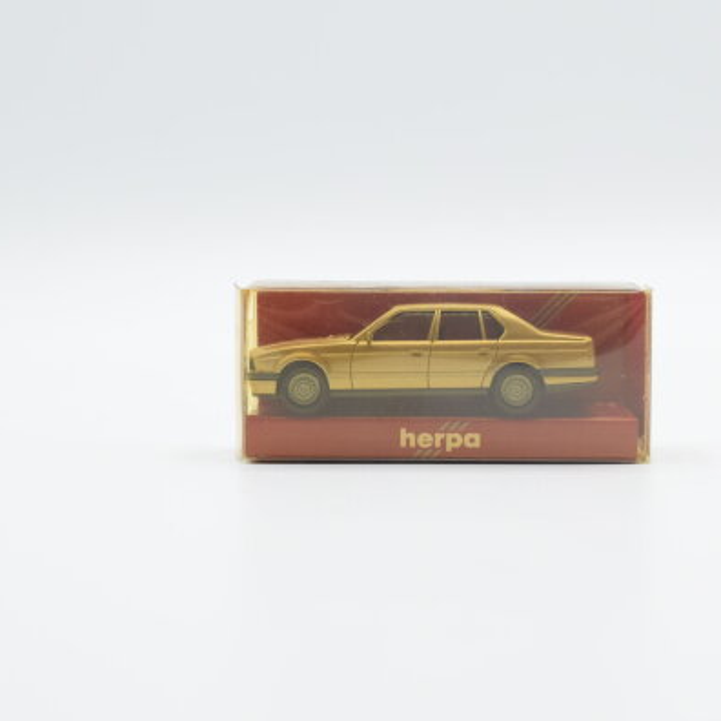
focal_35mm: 68
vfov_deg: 25.5
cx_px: 439
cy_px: 363
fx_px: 1594
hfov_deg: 25.4
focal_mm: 35
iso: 400
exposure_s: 1/160
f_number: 8
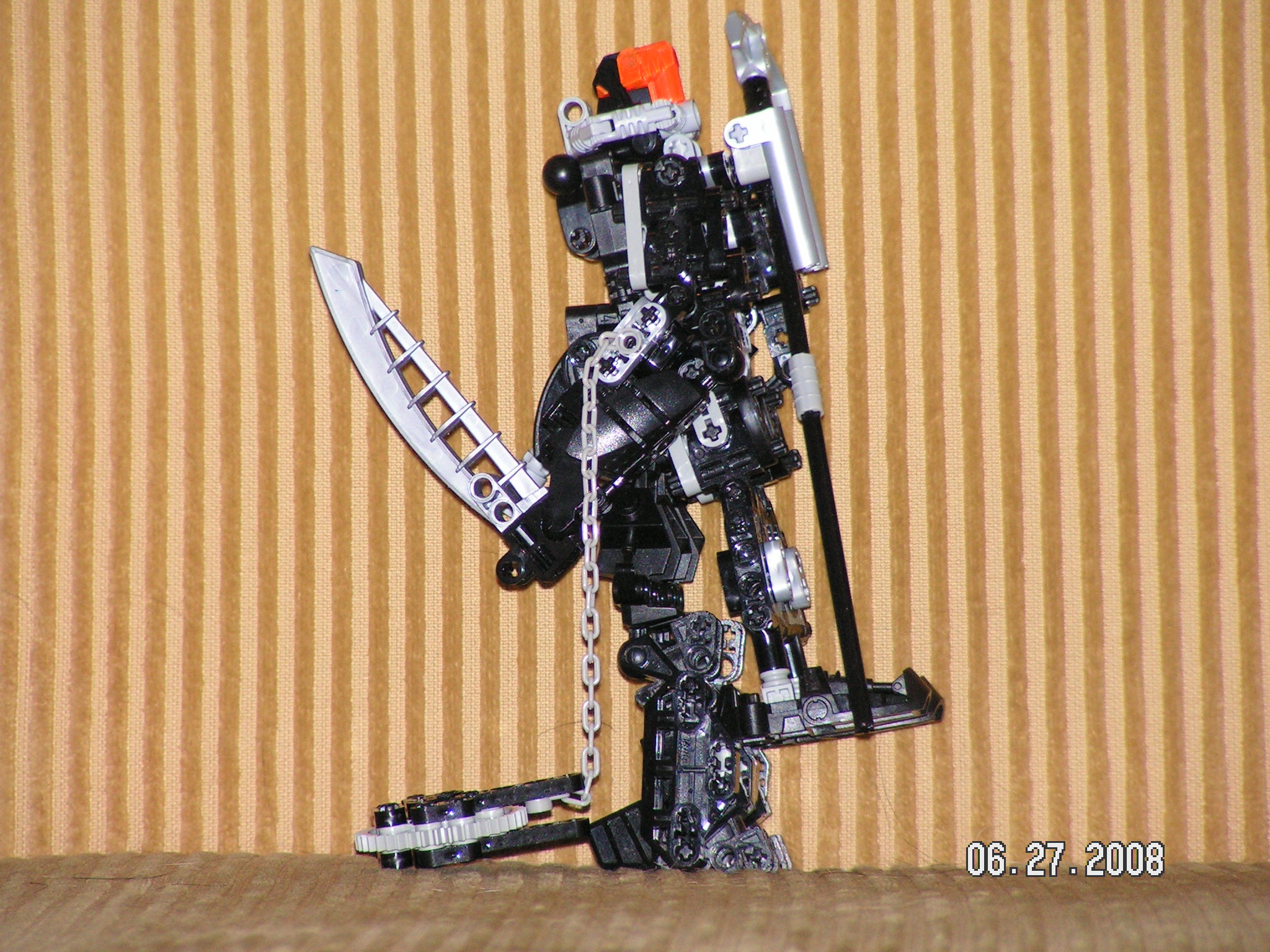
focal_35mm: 227
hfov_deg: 8.7
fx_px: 8328
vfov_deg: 6.5
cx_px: 635
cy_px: 476
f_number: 3.3
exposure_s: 1/200
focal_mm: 37.9
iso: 200
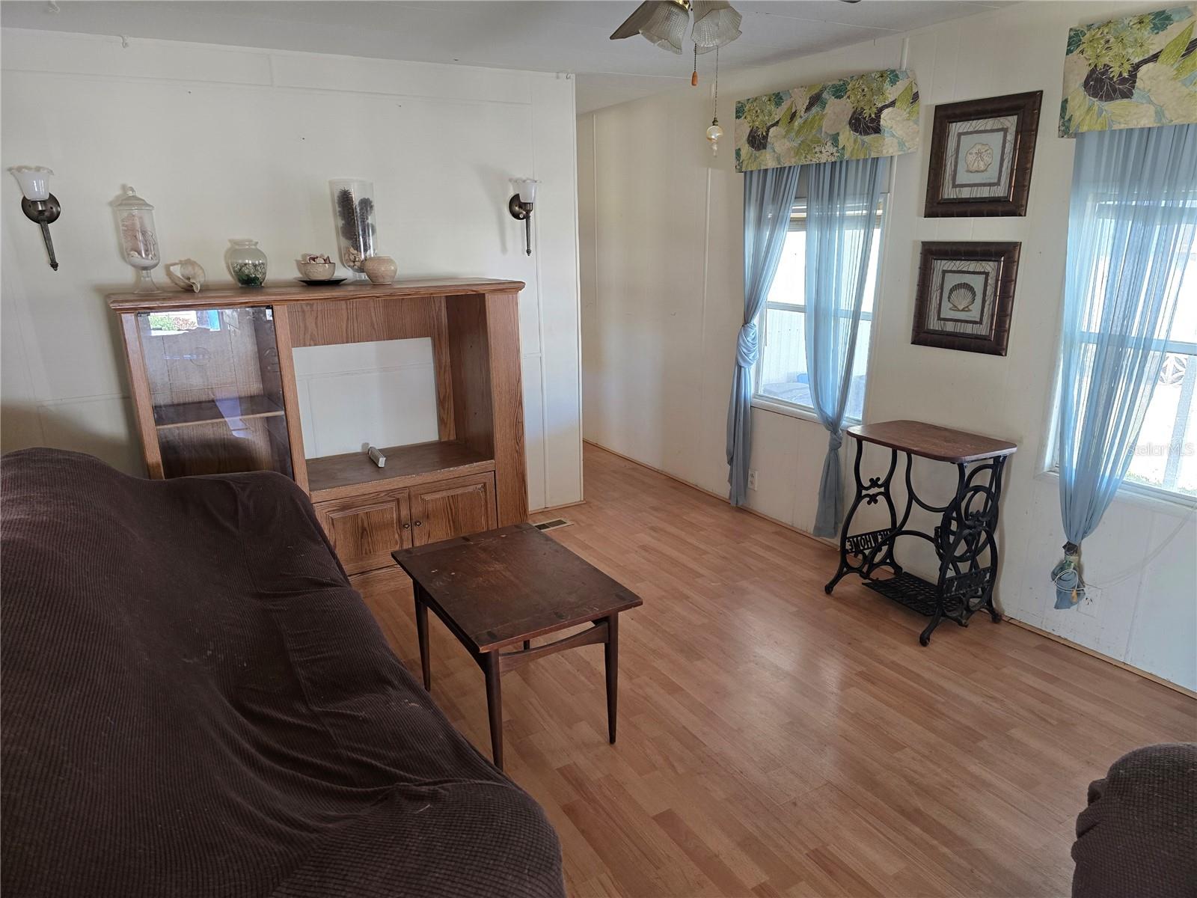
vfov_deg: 58.9
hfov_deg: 73.9
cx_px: 598
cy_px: 449
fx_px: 795
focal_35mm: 23
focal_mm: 6.3
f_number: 1.7
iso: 400
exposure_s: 1/120
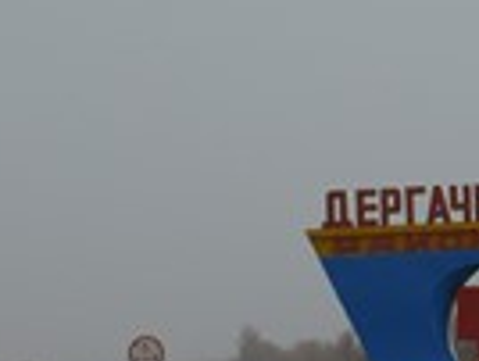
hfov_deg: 5.1
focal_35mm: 385
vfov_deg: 3.9
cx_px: 486
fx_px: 5337
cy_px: 29
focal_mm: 23.1
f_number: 5.4
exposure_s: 1/1300
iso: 100
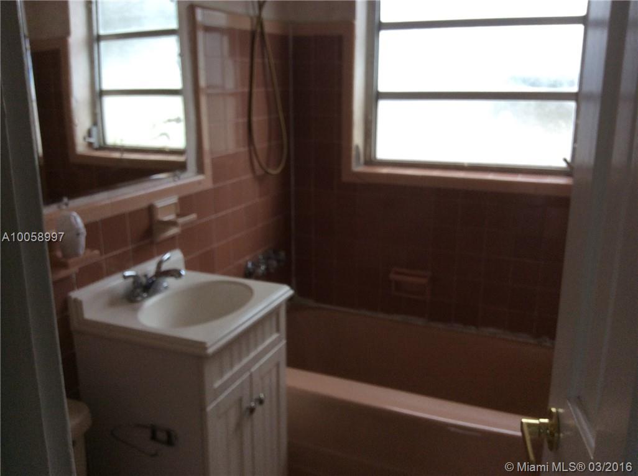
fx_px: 589
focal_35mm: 32
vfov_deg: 44.0
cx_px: 319
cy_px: 238
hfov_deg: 56.9
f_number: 2.4
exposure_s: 1/120
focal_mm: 3.3
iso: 64
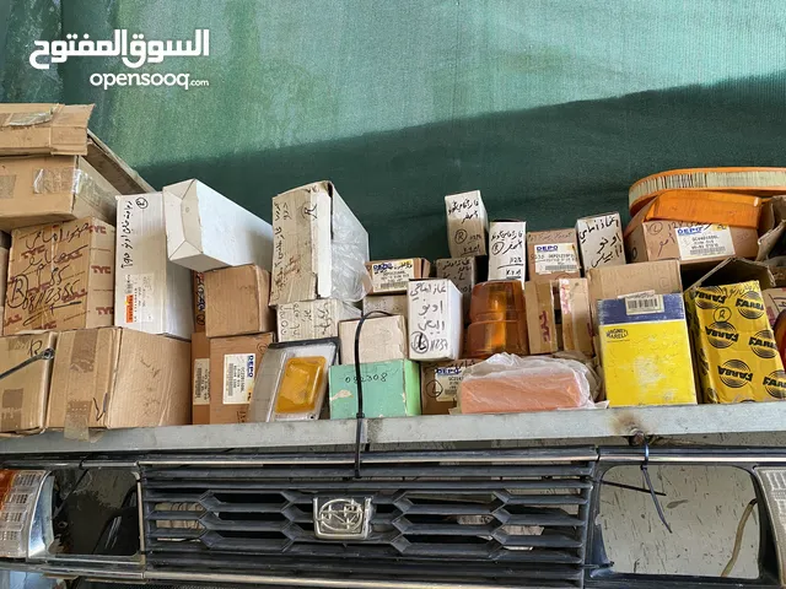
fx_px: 590
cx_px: 393
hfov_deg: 67.3
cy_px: 294
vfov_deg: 53.1
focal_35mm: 26
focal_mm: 4.25
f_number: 1.8
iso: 160
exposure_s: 1/60
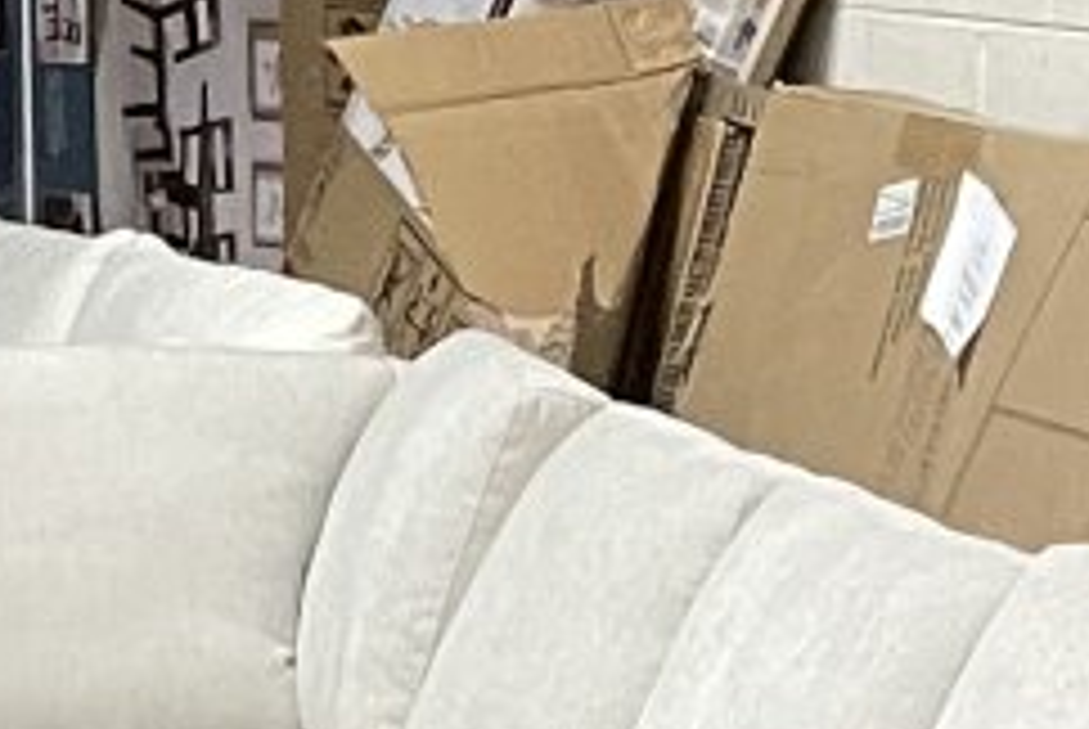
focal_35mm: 206
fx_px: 6239
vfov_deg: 6.1
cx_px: 513
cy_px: 2272
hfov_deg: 10.0
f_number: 1.6
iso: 320
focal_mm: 5.1
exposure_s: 1/60
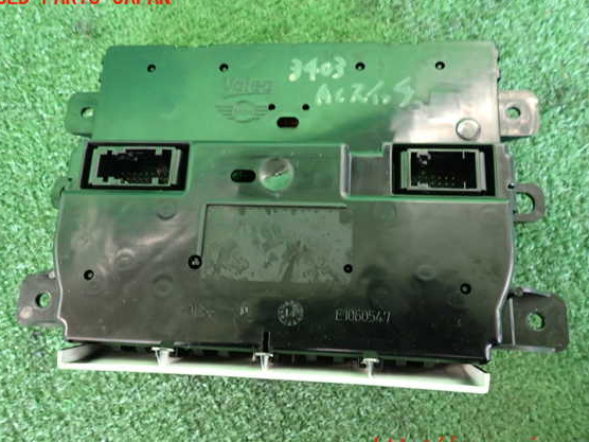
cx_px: 296
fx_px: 459
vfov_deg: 51.4
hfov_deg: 65.3
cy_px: 223
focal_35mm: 27
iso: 640
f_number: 2
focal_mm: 4.5
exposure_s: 1/30
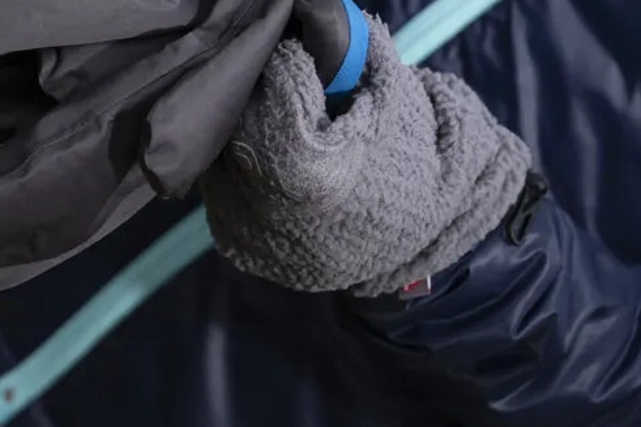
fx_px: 5802
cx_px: 149
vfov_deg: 4.2
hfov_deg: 6.3
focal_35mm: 326
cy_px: 93
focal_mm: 200
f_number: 5
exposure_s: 1/1600
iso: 1600
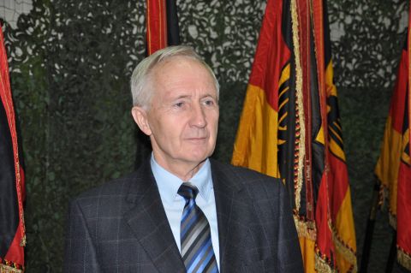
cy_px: 136
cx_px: 206
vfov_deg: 22.6
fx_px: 684
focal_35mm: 60
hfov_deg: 33.4
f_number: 4.5
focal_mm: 40
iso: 400
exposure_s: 1/60
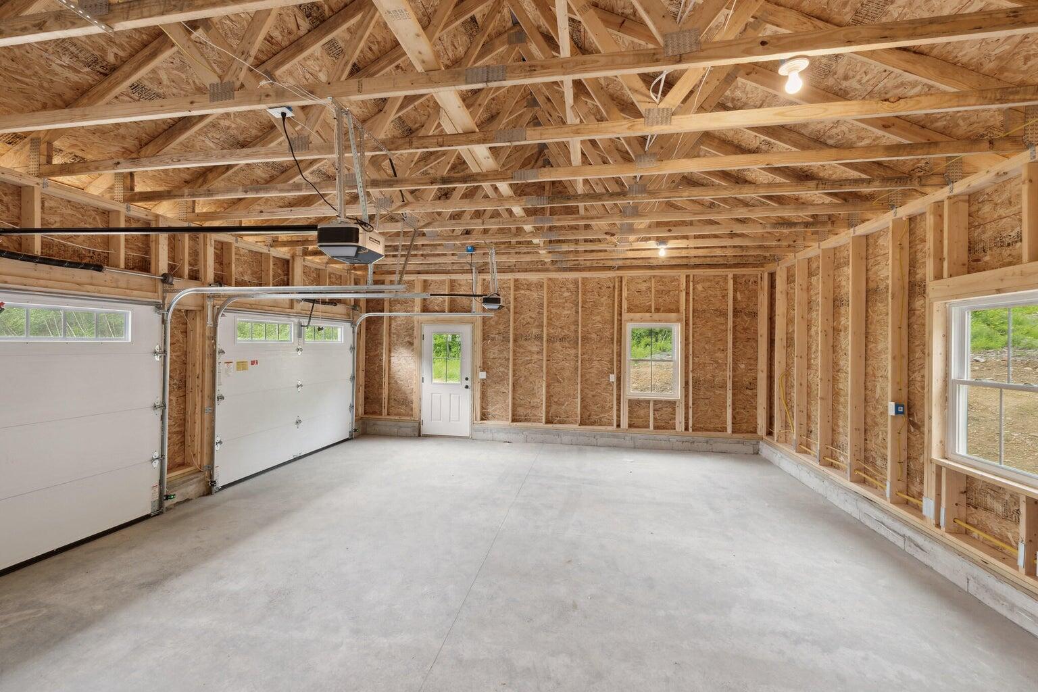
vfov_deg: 81.2
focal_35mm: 14
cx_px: 519
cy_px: 346
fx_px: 404
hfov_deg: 104.3
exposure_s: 1/2.5
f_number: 8
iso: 100
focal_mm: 14
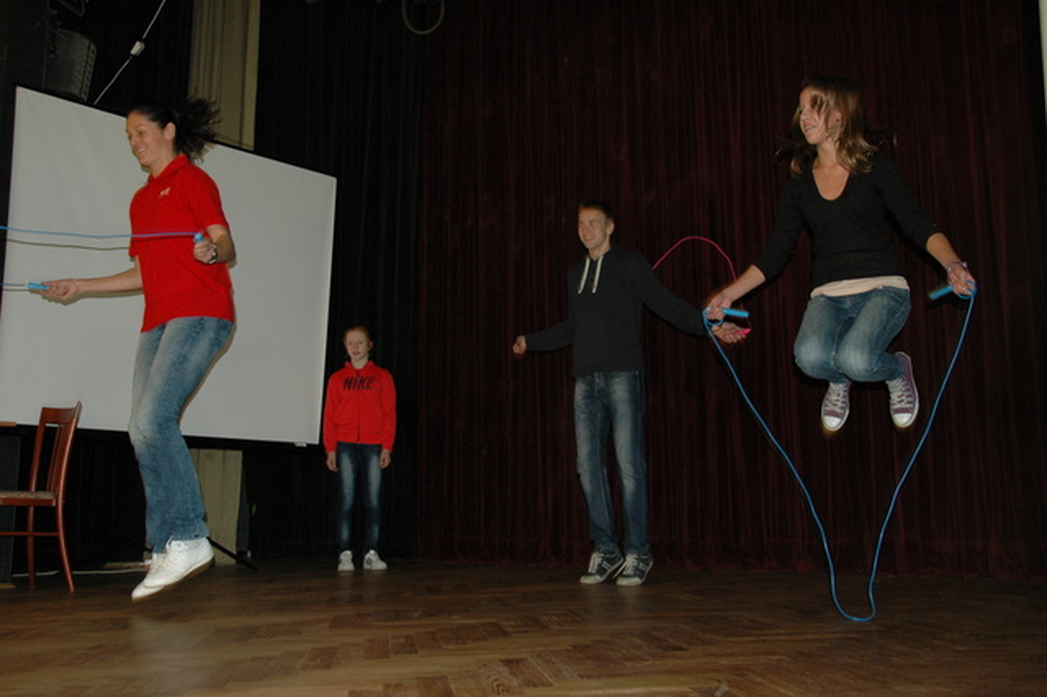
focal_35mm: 33
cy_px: 348
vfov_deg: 39.9
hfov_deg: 57.2
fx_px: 959
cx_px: 524
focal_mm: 22
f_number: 3.8
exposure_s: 1/60
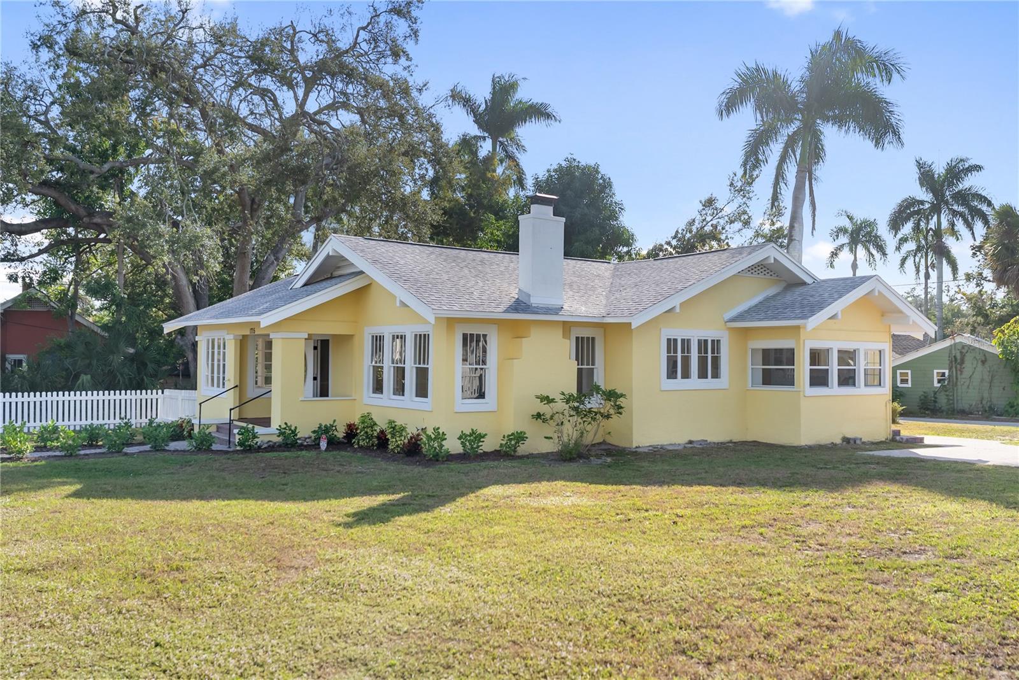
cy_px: 340
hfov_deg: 60.3
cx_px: 510
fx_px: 878
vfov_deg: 42.4
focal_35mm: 31
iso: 160
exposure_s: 1/3200
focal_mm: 31
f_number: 2.8
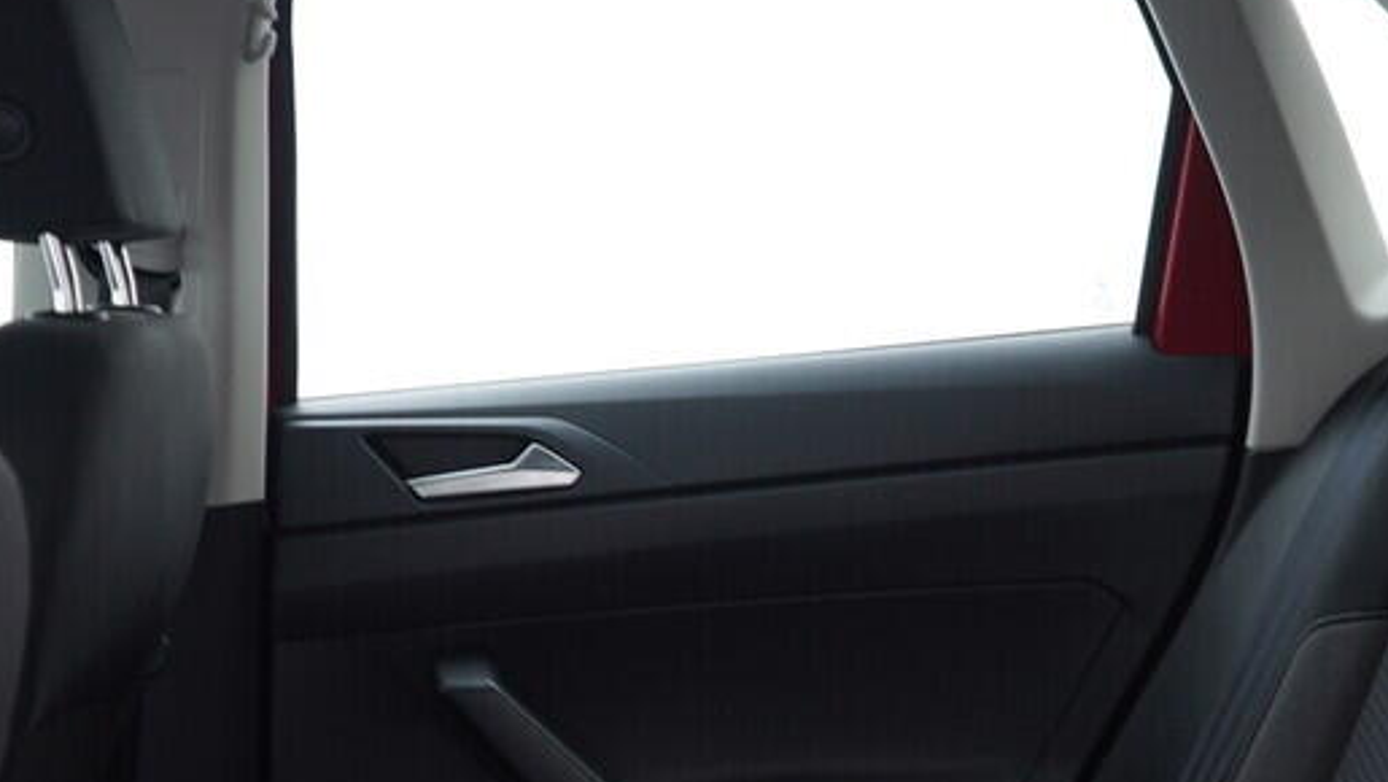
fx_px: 2761
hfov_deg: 28.2
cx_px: 757
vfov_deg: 15.8
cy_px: 816
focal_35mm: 75
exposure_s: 1/40
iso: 160
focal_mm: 24
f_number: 2.8
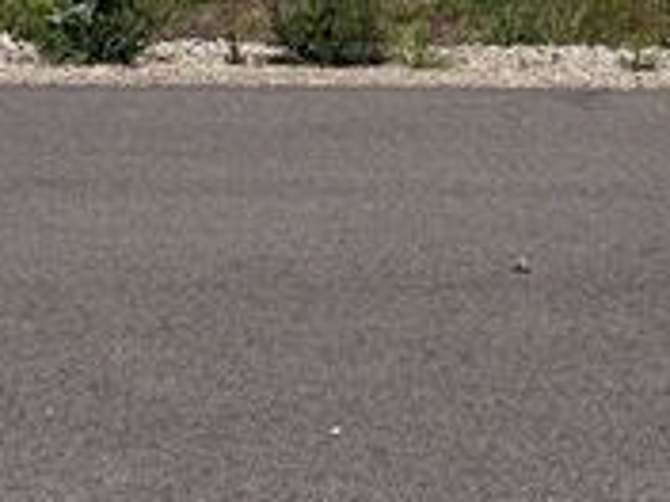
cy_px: -169
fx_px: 1316
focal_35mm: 68
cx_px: 468
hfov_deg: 28.3
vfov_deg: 19.7
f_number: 1.78
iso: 80
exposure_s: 1/7353
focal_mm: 6.76
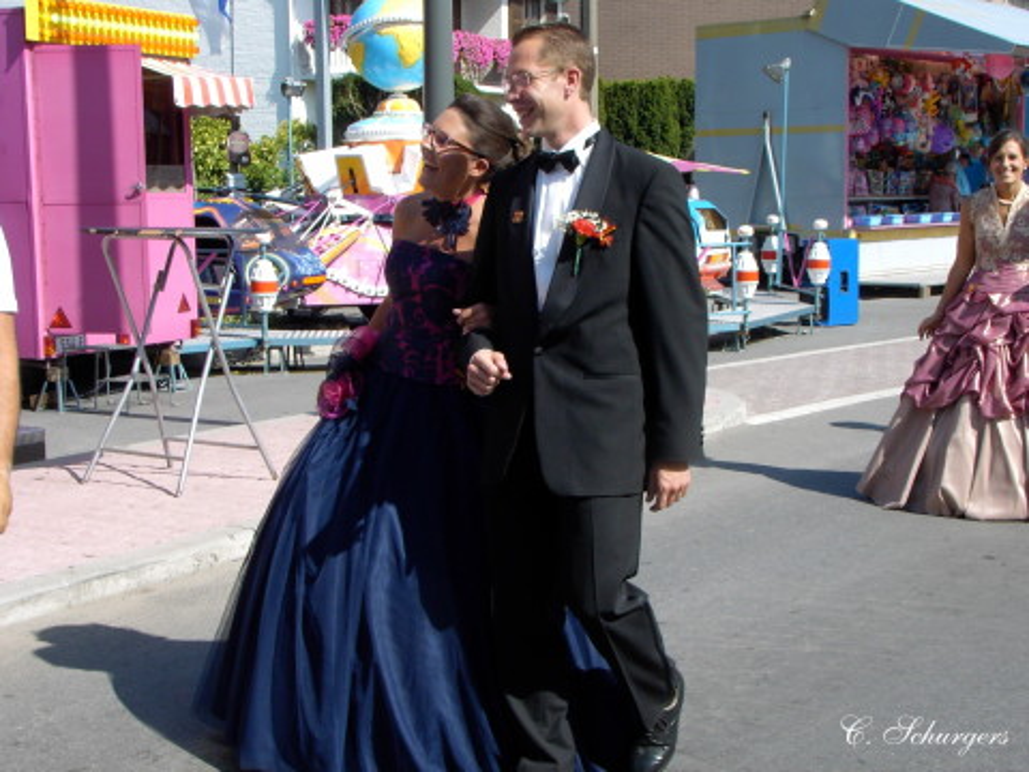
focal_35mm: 62
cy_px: 386
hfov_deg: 31.2
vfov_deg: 23.7
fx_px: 1843
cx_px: 514
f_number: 5
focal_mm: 9.5
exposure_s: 1/210
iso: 70
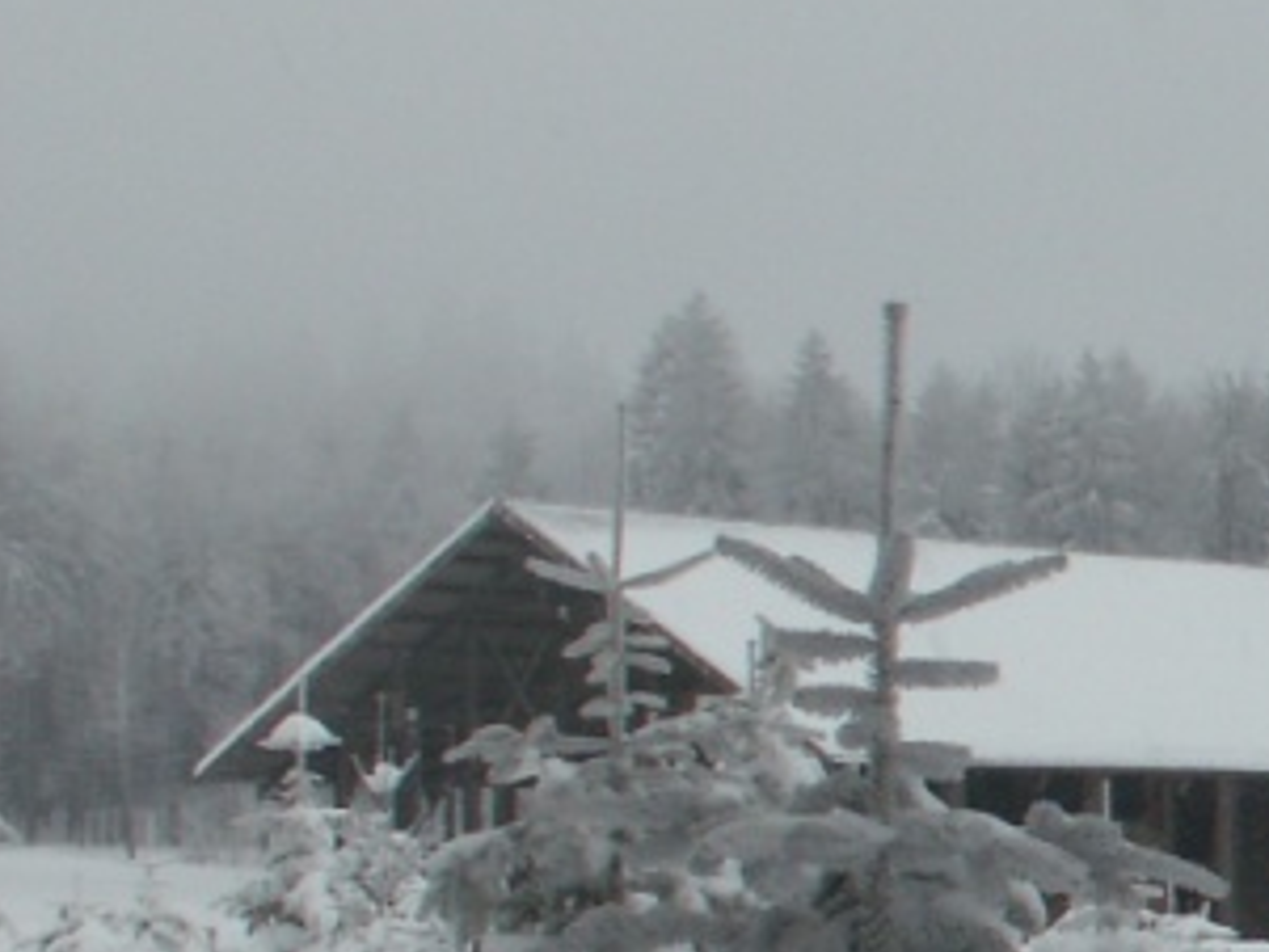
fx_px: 4364
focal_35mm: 119
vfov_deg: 12.4
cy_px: 826
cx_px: 2142
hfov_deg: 14.8
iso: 50
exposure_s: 1/200
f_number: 6.3
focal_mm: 5.86
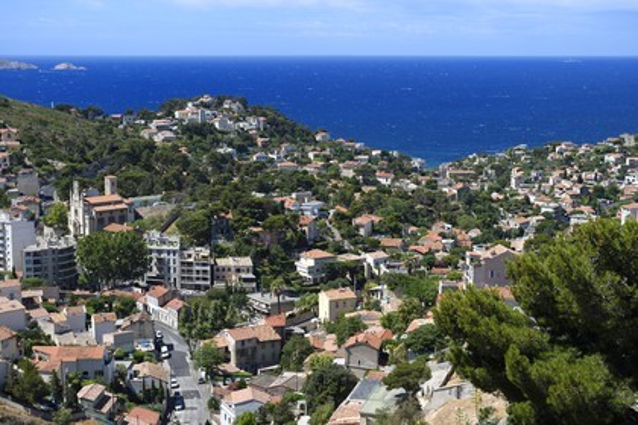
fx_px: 1063
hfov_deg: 33.4
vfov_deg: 22.6
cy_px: 212
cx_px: 319
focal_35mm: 60
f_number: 8
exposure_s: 1/500
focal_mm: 60
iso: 200
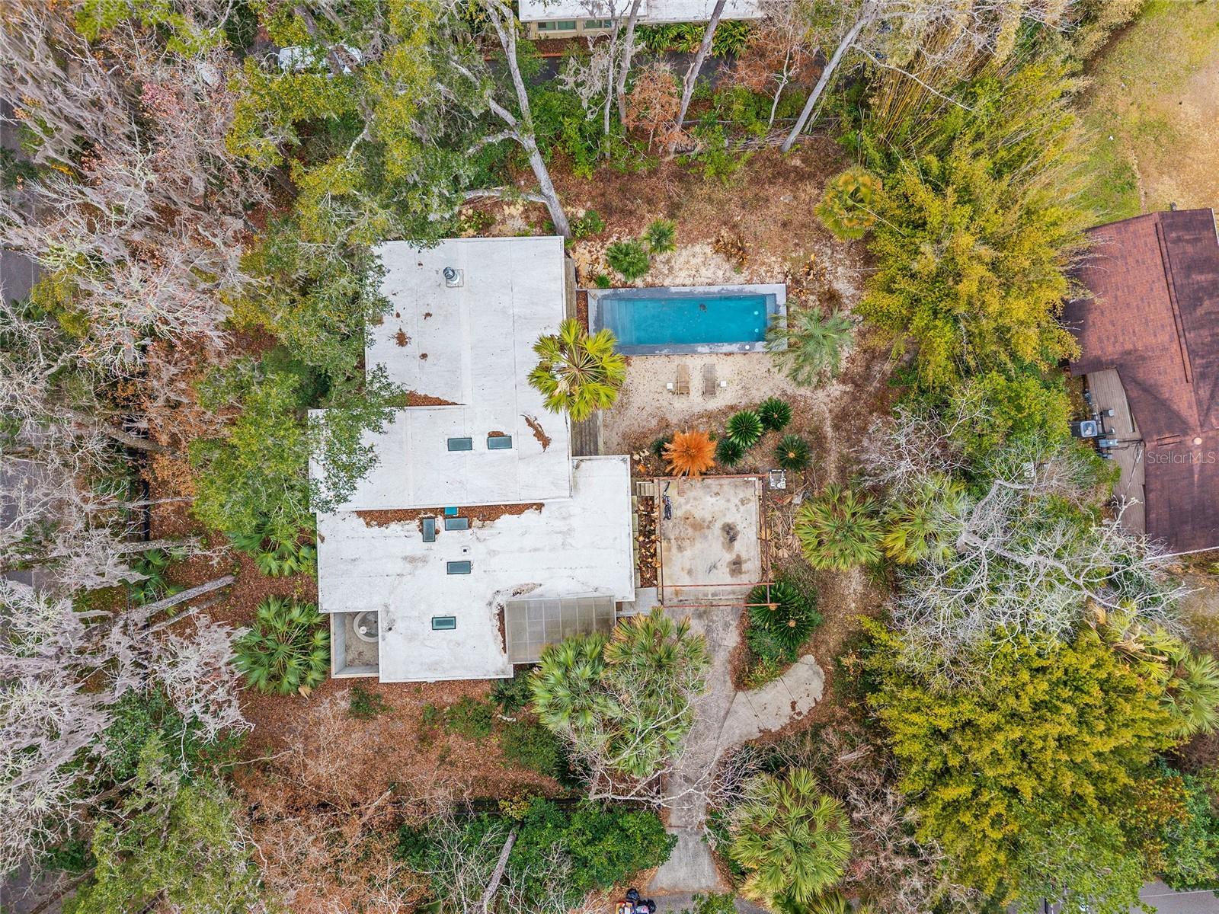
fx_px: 845
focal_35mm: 24
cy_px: 457
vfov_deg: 56.8
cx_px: 610
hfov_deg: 71.6
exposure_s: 1/640
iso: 220
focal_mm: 8.67
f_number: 1.8
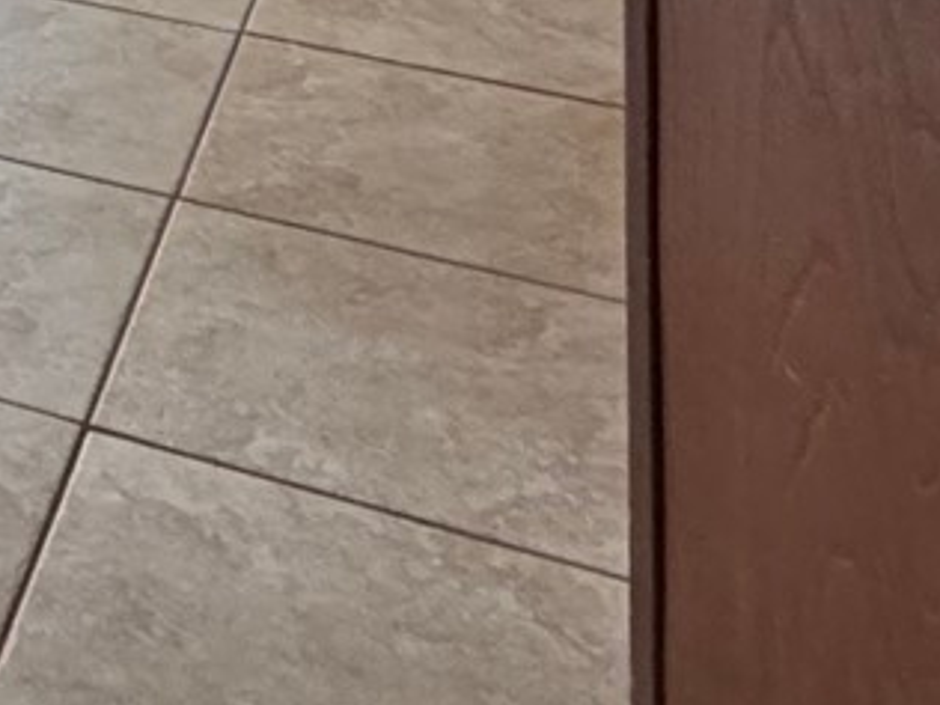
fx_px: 2308
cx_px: -598
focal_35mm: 85
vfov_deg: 13.1
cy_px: -979
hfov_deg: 19.2
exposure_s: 1/60
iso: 250
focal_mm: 2.22
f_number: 2.2
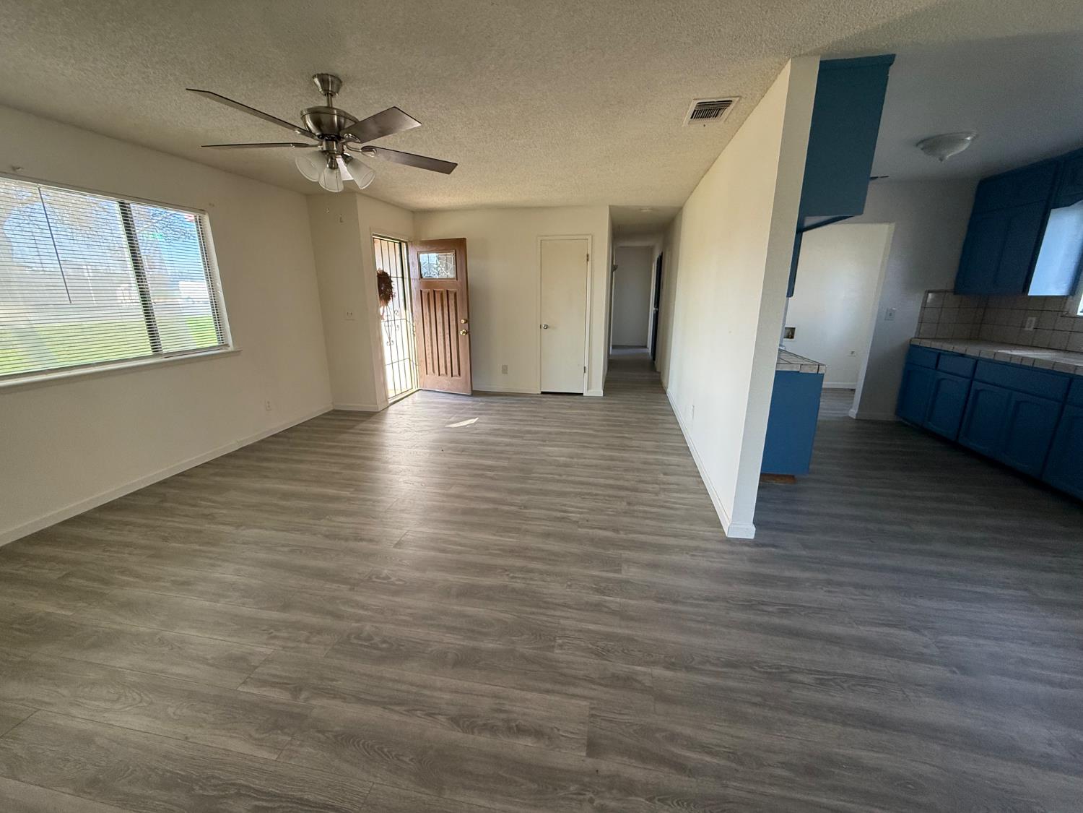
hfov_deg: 102.1
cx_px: 542
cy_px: 406
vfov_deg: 85.7
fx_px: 438
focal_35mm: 14
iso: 200
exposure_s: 1/99
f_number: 2.2
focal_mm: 2.22
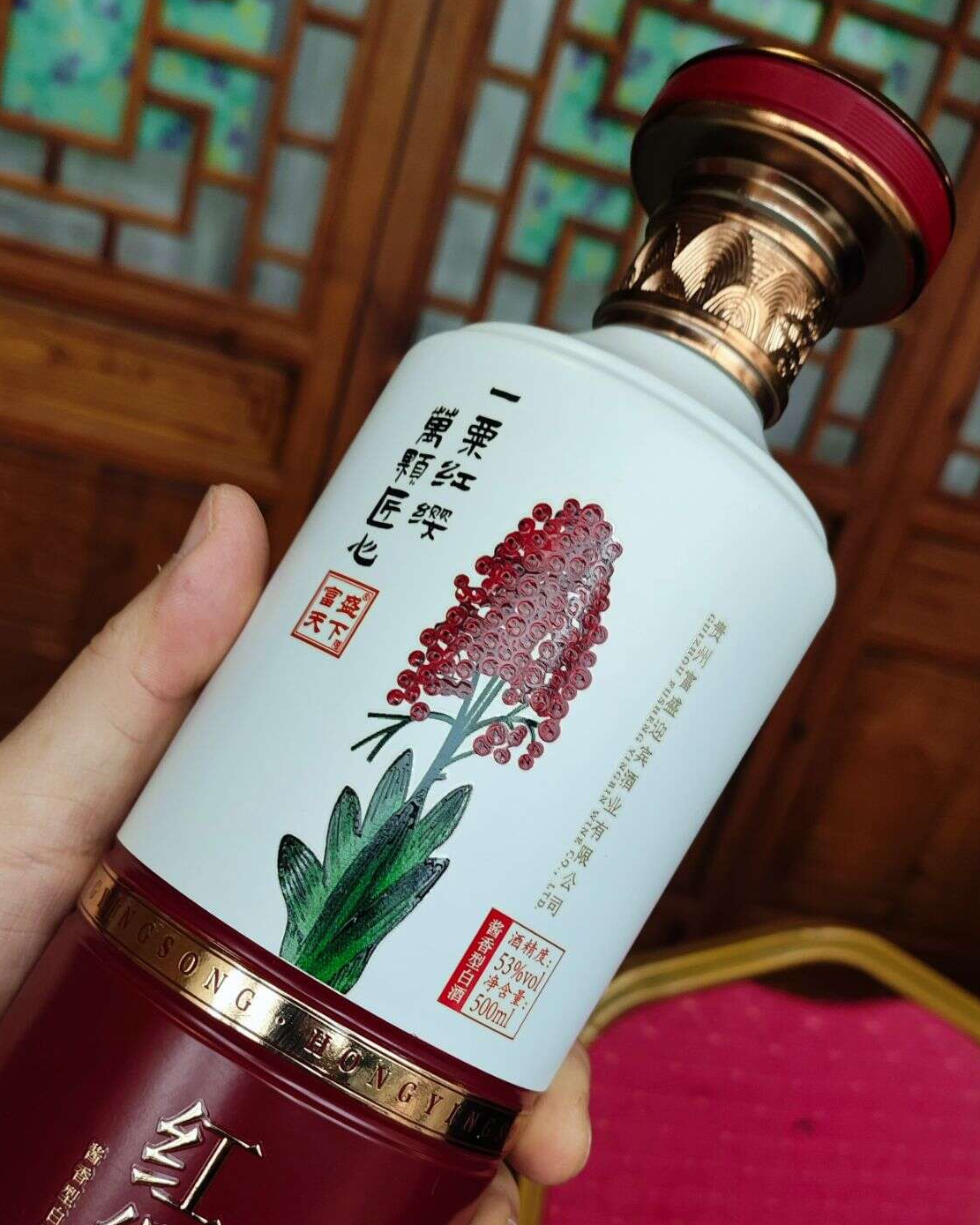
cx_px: 407
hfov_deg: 41.0
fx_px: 1305
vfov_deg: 49.4
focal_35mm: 36
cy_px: 816
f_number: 1.79
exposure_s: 1/50
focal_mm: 4.71
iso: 121
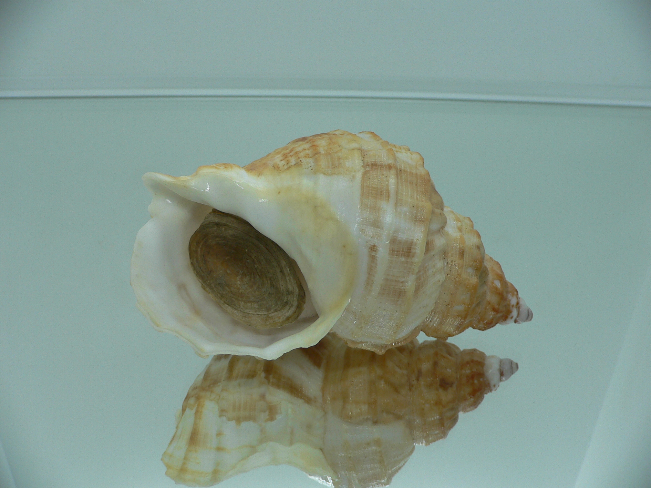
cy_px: 244
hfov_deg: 52.6
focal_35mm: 35
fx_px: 658
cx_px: 326
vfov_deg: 40.7
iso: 80
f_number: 2.8
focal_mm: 4.6
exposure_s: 1/60
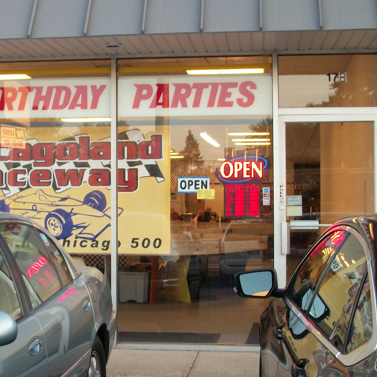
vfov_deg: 24.0
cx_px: 74
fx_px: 887
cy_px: 204
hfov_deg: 23.6
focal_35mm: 72
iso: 80
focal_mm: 6.3
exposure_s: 1/60
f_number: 3.1
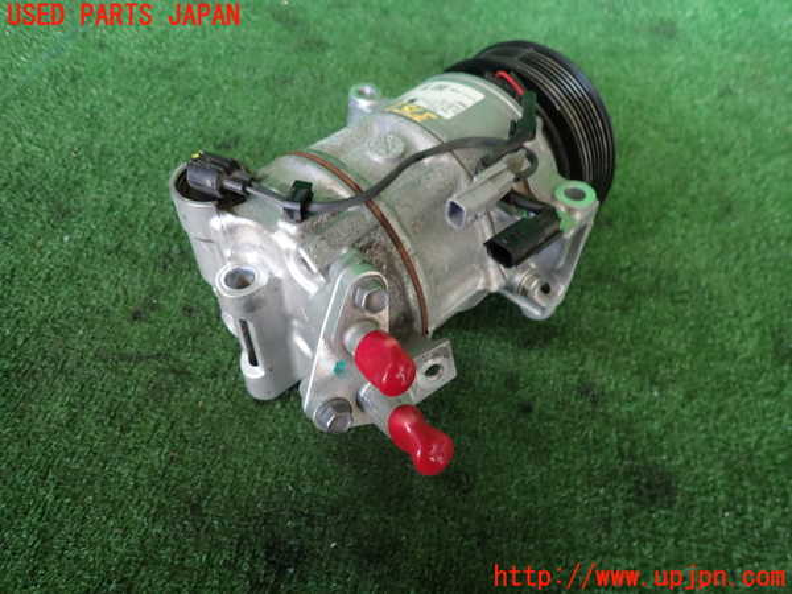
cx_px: 396
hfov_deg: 69.4
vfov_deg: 54.9
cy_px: 297
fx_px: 572
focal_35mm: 25
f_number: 2
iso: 160
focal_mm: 4.5
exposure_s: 1/60
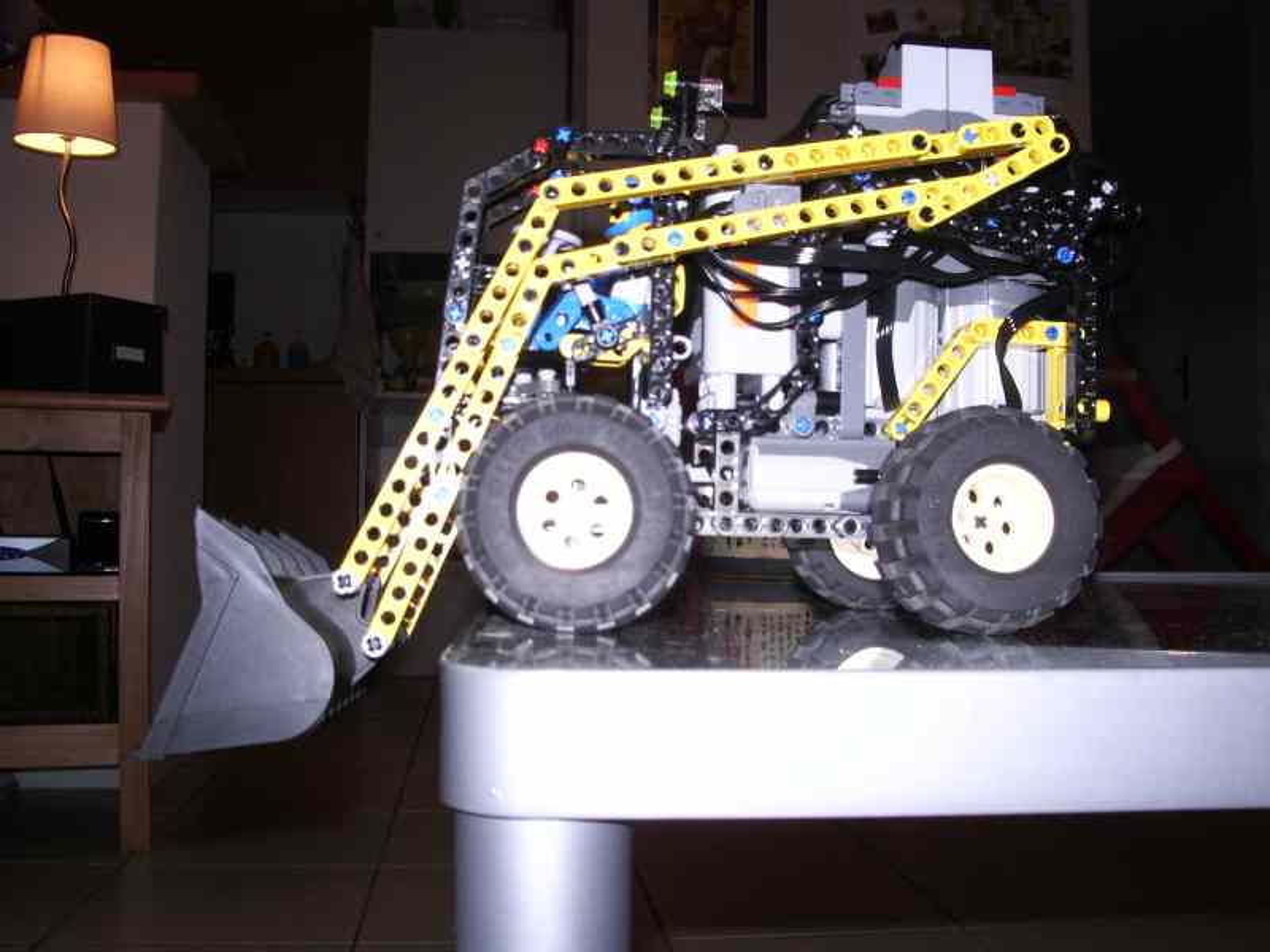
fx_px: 1284
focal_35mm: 35
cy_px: 476
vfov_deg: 40.7
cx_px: 635
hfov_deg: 52.6
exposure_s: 1/40
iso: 100
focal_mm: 5.8
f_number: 4.3
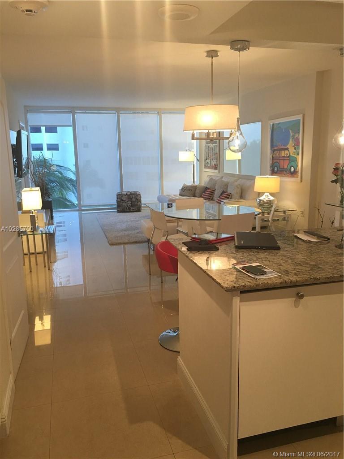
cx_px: 172
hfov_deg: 48.2
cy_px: 230
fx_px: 384
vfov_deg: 61.7
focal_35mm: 29
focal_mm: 4.15
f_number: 2.2
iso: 40
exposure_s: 1/30
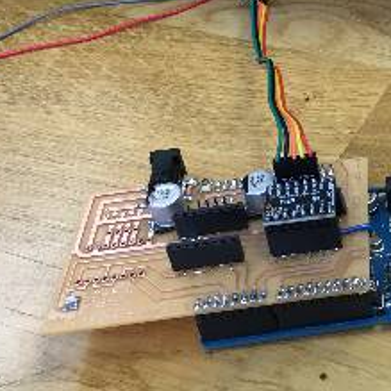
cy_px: 21
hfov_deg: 21.5
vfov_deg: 22.4
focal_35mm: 75
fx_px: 958
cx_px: 462
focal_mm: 4.15
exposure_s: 1/33
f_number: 2.2
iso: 25
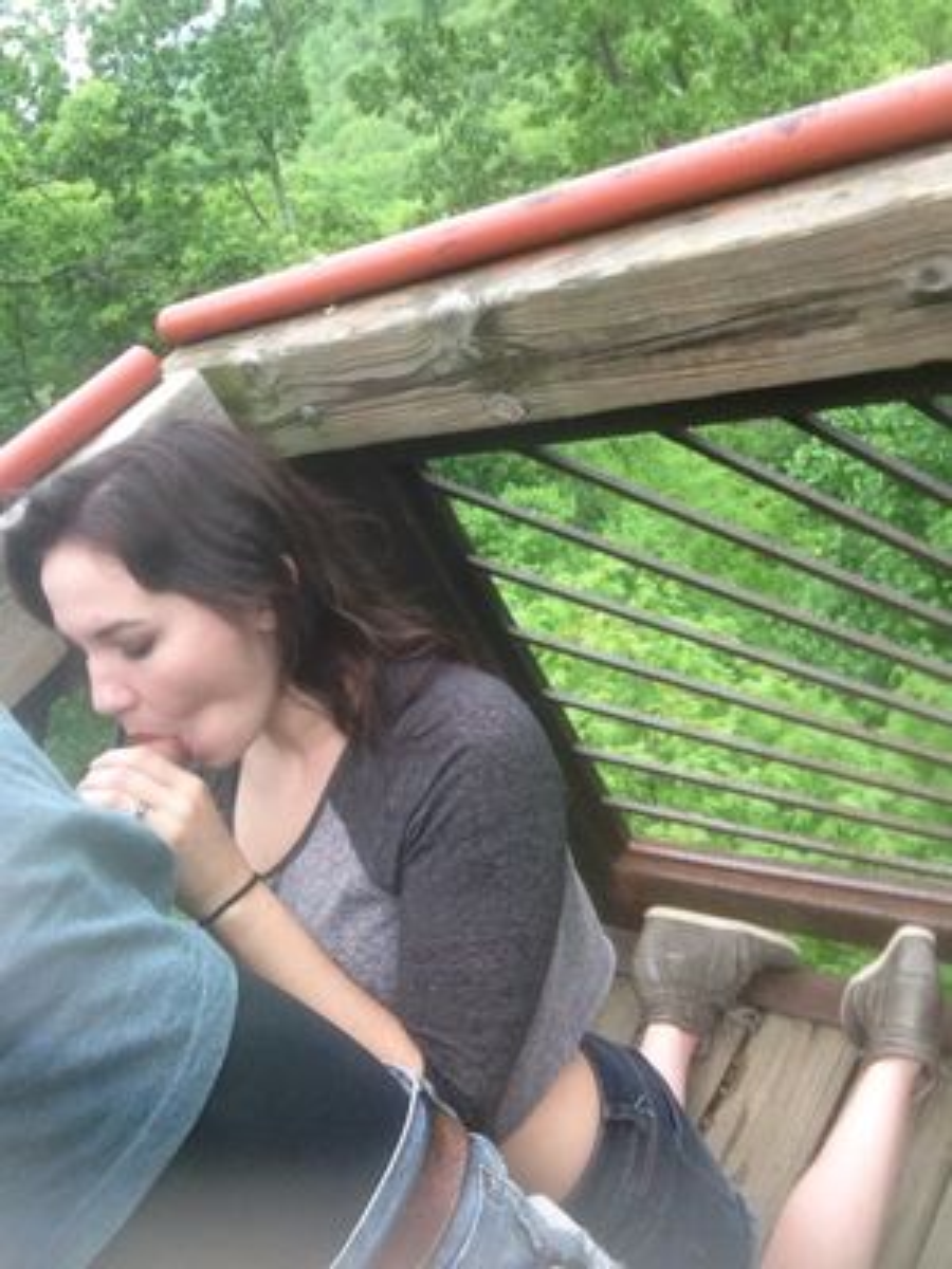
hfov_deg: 40.7
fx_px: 1283
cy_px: 634
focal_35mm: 35
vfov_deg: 52.6
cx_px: 476
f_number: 2.4
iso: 32
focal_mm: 2.18
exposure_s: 1/122
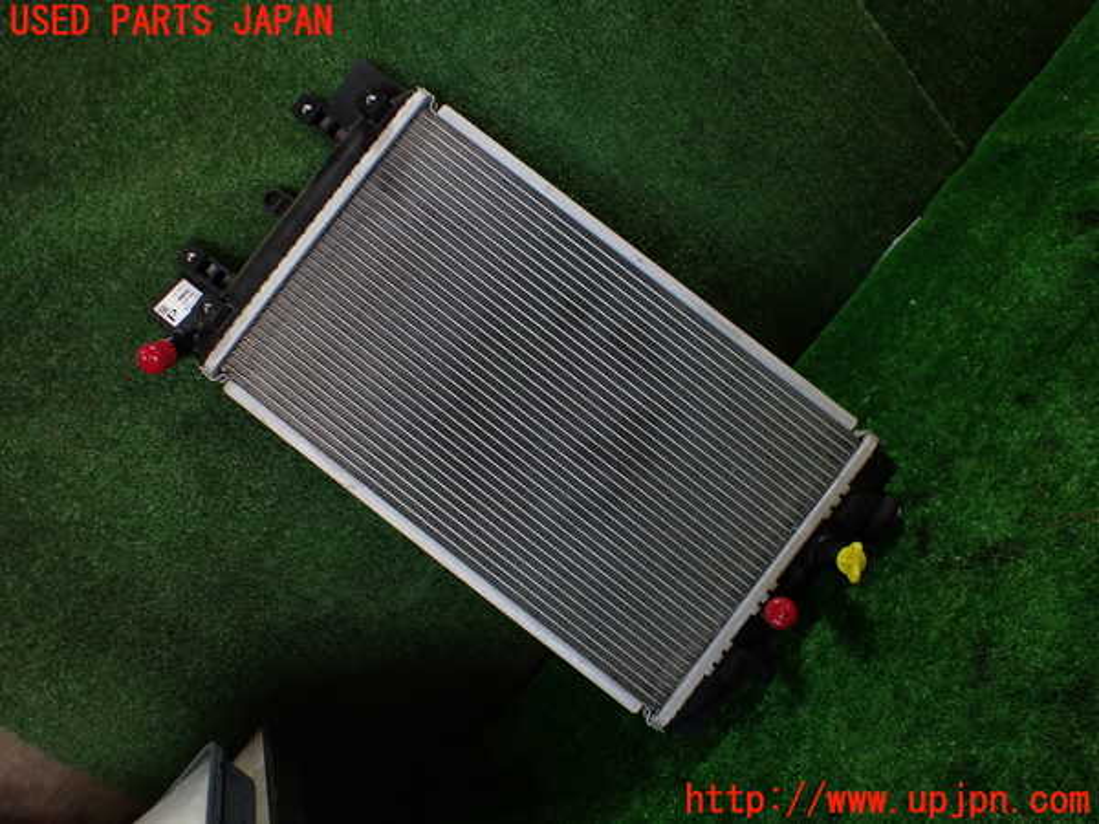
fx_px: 952
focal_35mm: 30
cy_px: 412
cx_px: 550
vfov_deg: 46.8
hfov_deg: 60.0
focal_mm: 5.4
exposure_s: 1/125
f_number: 2.3
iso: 320
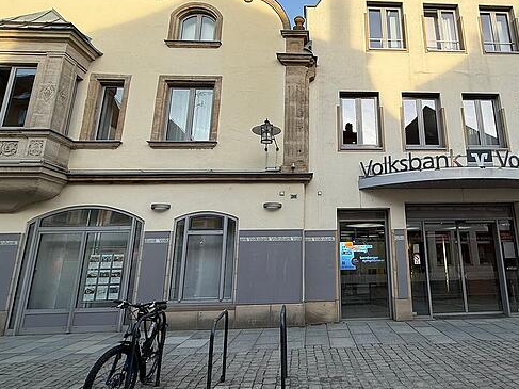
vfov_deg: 58.7
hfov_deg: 71.9
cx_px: 342
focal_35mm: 23
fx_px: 345
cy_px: 172
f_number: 2.2
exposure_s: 1/590
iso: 50
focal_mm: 2.22
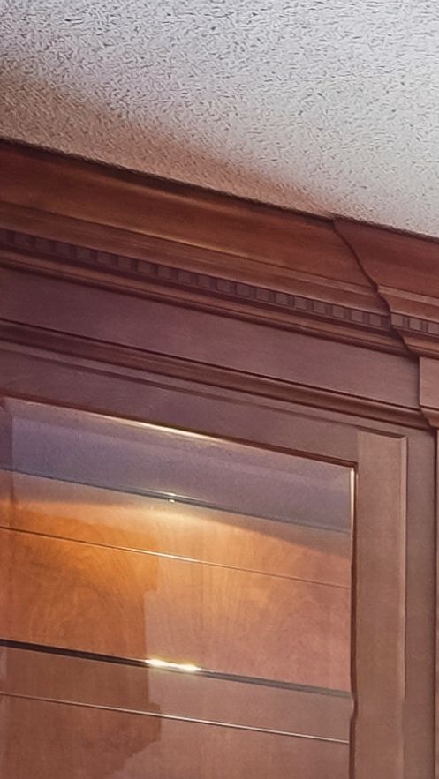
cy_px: 1416
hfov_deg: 5.4
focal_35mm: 121
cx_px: 2537
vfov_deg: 15.2
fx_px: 2503
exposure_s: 1/4
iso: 320
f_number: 9
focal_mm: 17
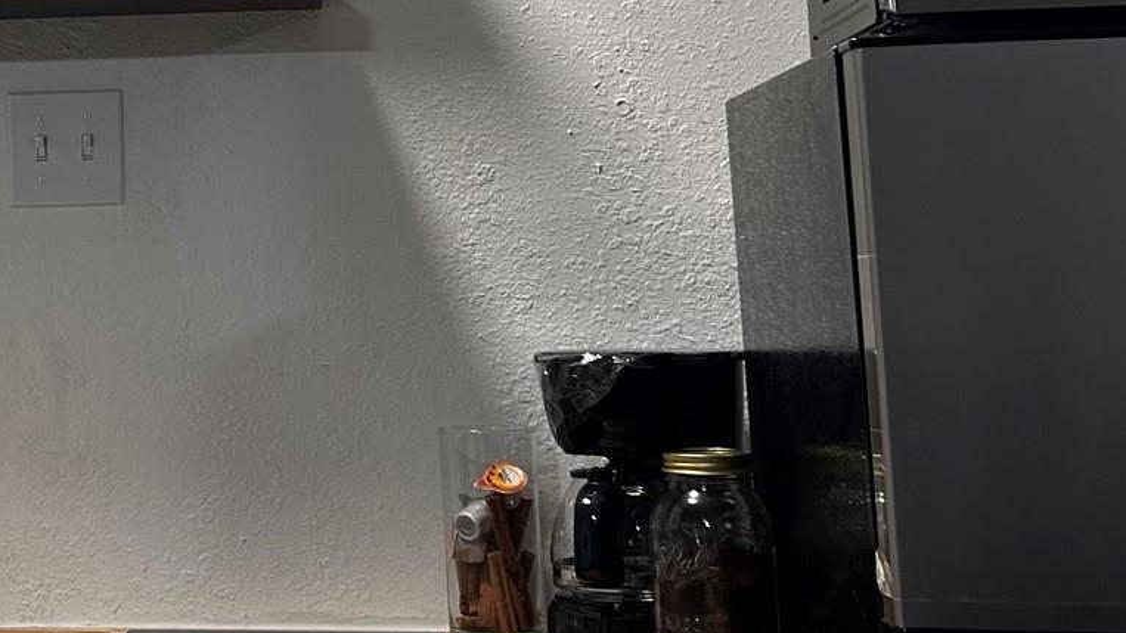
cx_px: -1
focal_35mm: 76
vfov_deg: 15.4
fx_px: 2269
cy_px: -83
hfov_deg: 26.4
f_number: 1.5
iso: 80
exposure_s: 1/60
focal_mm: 5.7
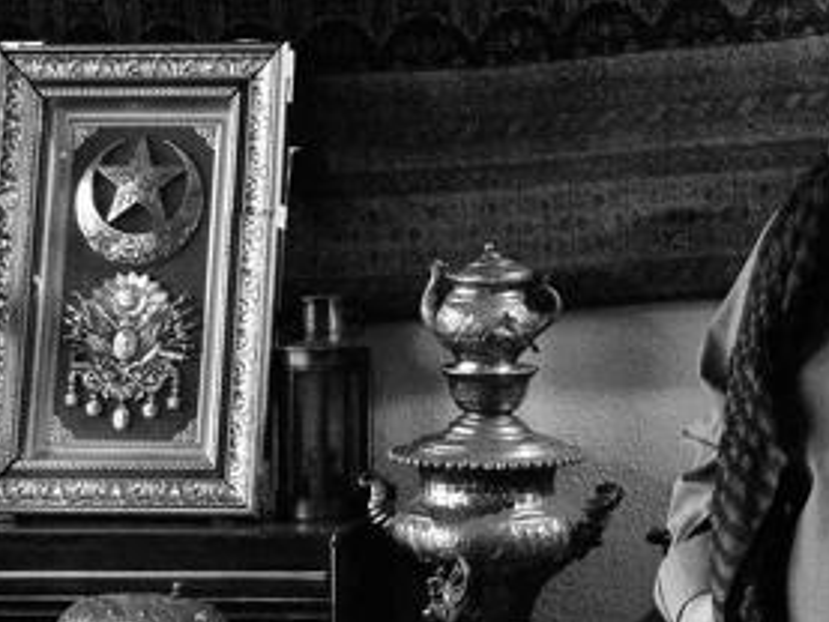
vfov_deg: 10.4
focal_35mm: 142
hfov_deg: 13.8
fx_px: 3402
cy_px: 75
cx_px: 655
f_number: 3.3
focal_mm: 12.9
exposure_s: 1/20
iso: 1600
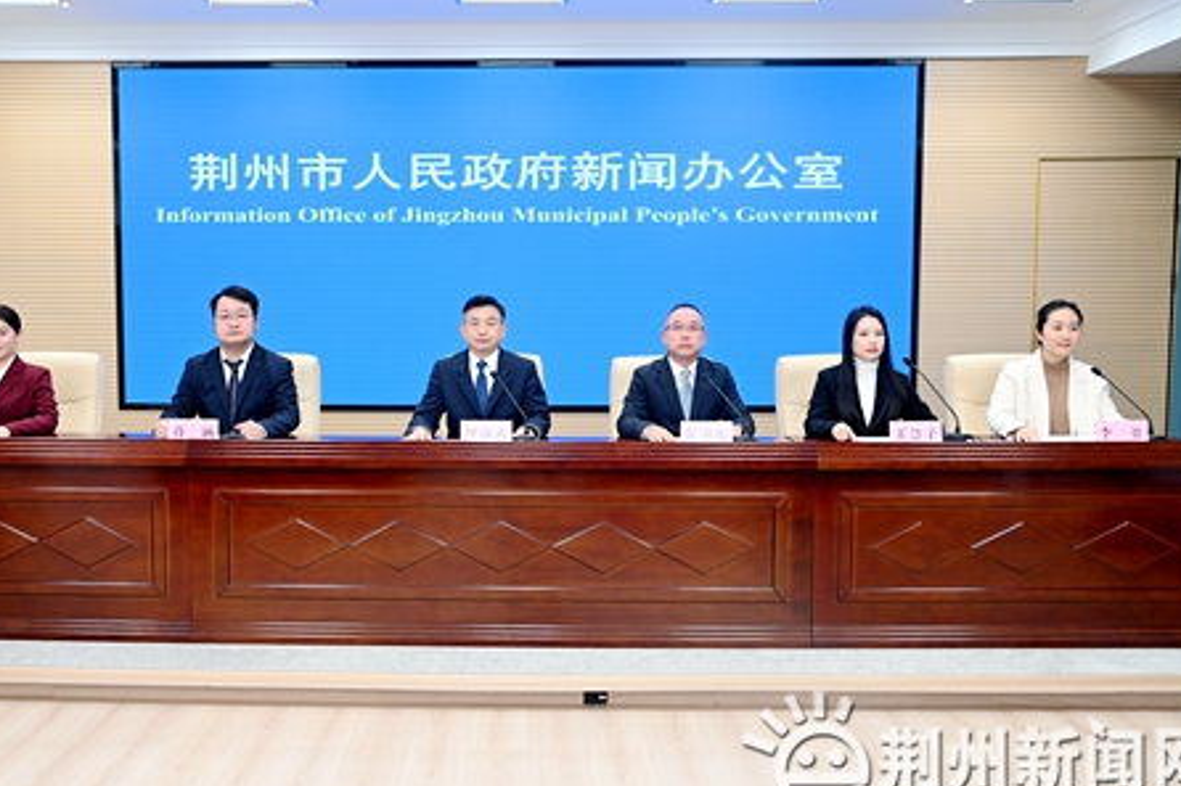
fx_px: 1213
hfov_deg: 51.7
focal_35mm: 37
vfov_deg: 35.9
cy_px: 371
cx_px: 506
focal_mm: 30
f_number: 4
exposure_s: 1/200
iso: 1400
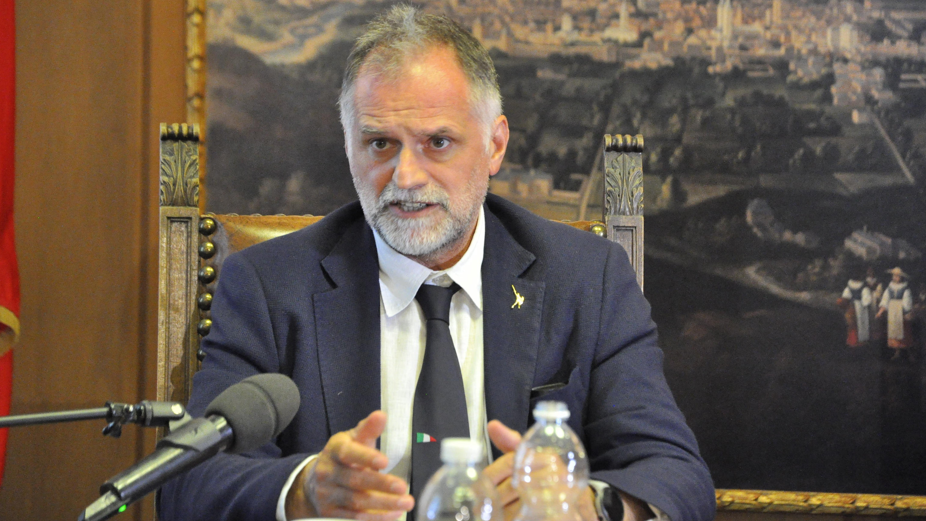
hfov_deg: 13.0
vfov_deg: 7.3
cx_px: 463
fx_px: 4064
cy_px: 249
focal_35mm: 166
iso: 2500
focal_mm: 105
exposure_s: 1/50
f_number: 5.6
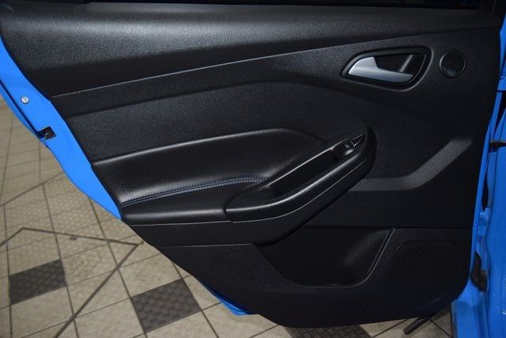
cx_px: 253
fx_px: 506
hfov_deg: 53.1
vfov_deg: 36.9
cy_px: 169
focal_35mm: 36
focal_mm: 24
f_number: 3.8
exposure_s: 1/125
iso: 900
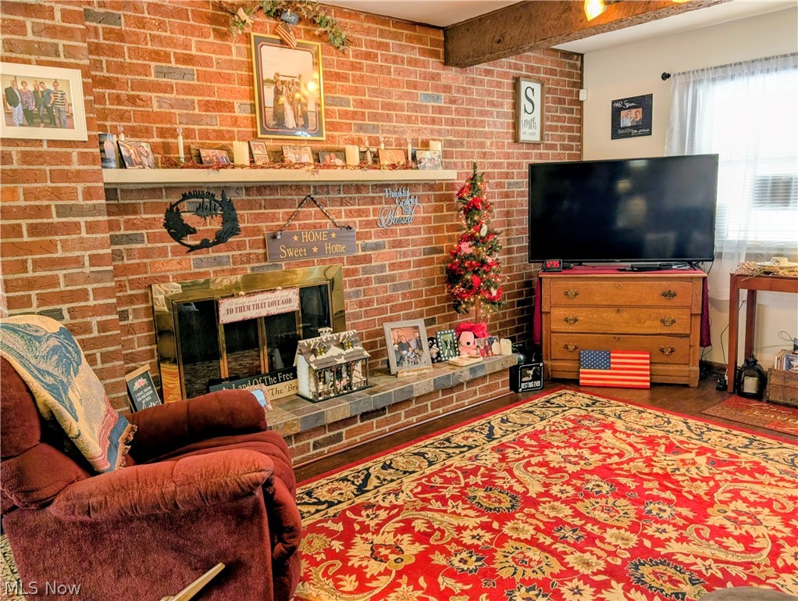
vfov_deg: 56.9
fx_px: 554
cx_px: 399
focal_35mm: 24
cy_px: 300
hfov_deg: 71.5
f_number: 1.68
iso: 26
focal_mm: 6.9
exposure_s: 1/40
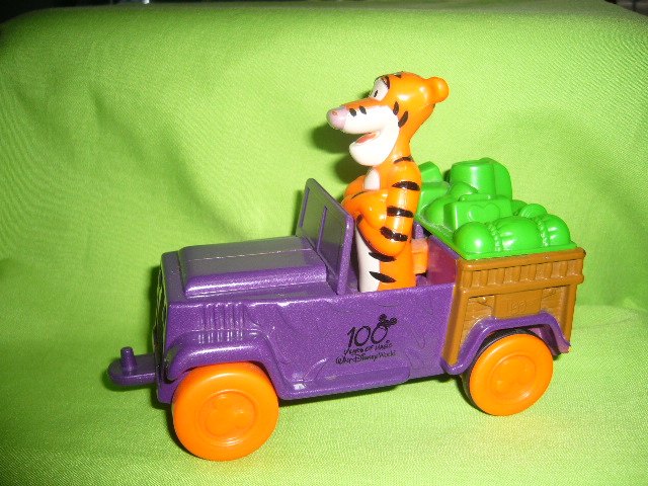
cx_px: 324
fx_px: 655
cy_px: 243
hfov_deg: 52.6
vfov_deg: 40.7
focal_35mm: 35
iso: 80
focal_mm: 5.8
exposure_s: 1/60
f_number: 2.8
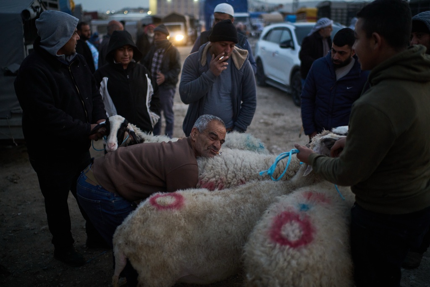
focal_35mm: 35
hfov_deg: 54.4
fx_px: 418
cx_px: 215
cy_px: 144
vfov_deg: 37.9
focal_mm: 35
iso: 3200
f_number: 1.4
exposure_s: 1/320
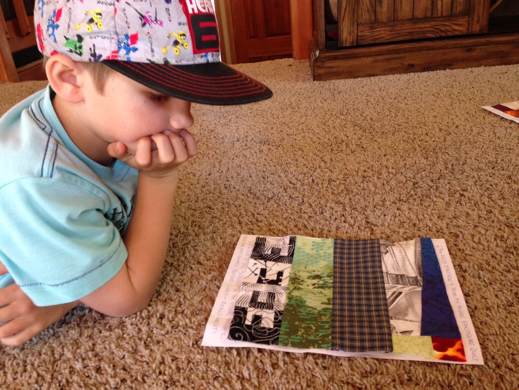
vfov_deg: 42.9
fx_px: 495
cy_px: 195
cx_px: 260
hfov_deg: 55.4
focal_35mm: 33
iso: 160
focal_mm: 4.12
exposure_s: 1/20
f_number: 2.4
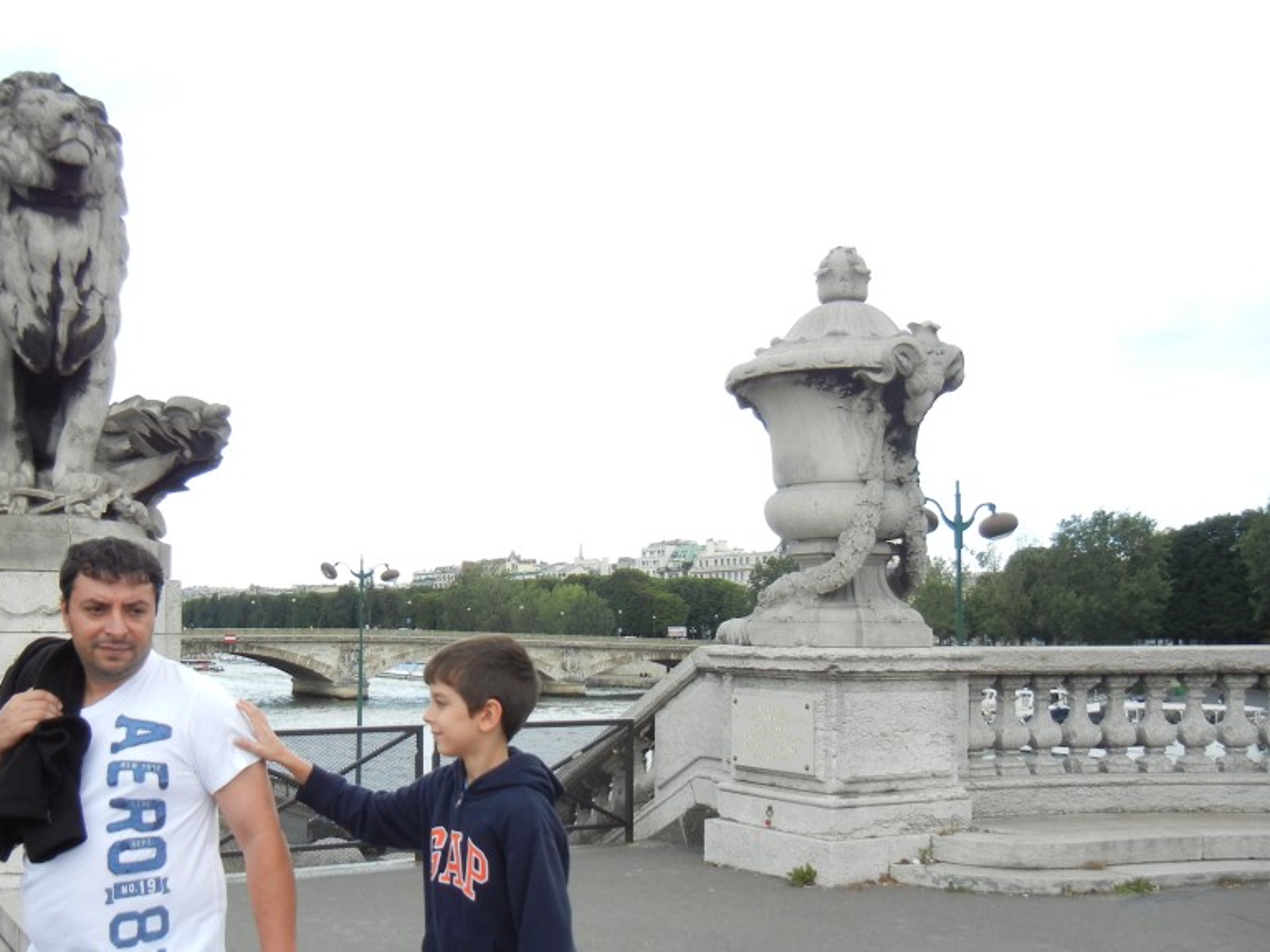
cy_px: 583
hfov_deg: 46.5
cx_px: 511
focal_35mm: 40
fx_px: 1468
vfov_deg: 35.8
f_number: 3.5
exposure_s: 1/493
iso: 160
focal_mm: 5.4
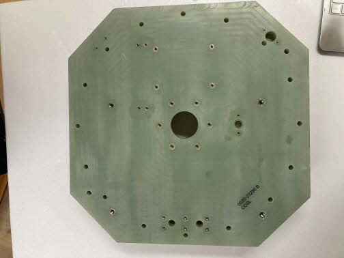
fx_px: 278
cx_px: 172
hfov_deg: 63.4
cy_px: 129
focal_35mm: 28
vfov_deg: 49.7
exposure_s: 1/60
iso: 125
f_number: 1.8
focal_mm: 3.99
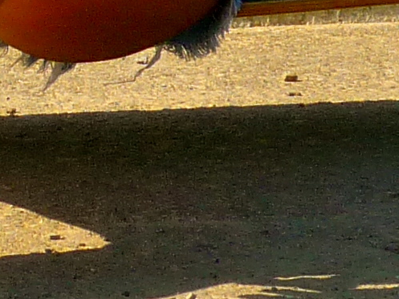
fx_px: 5678
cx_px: -26
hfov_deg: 4.0
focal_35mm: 493
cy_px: -498
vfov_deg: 3.0
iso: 100
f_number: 4.1
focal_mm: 12.3
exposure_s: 1/500
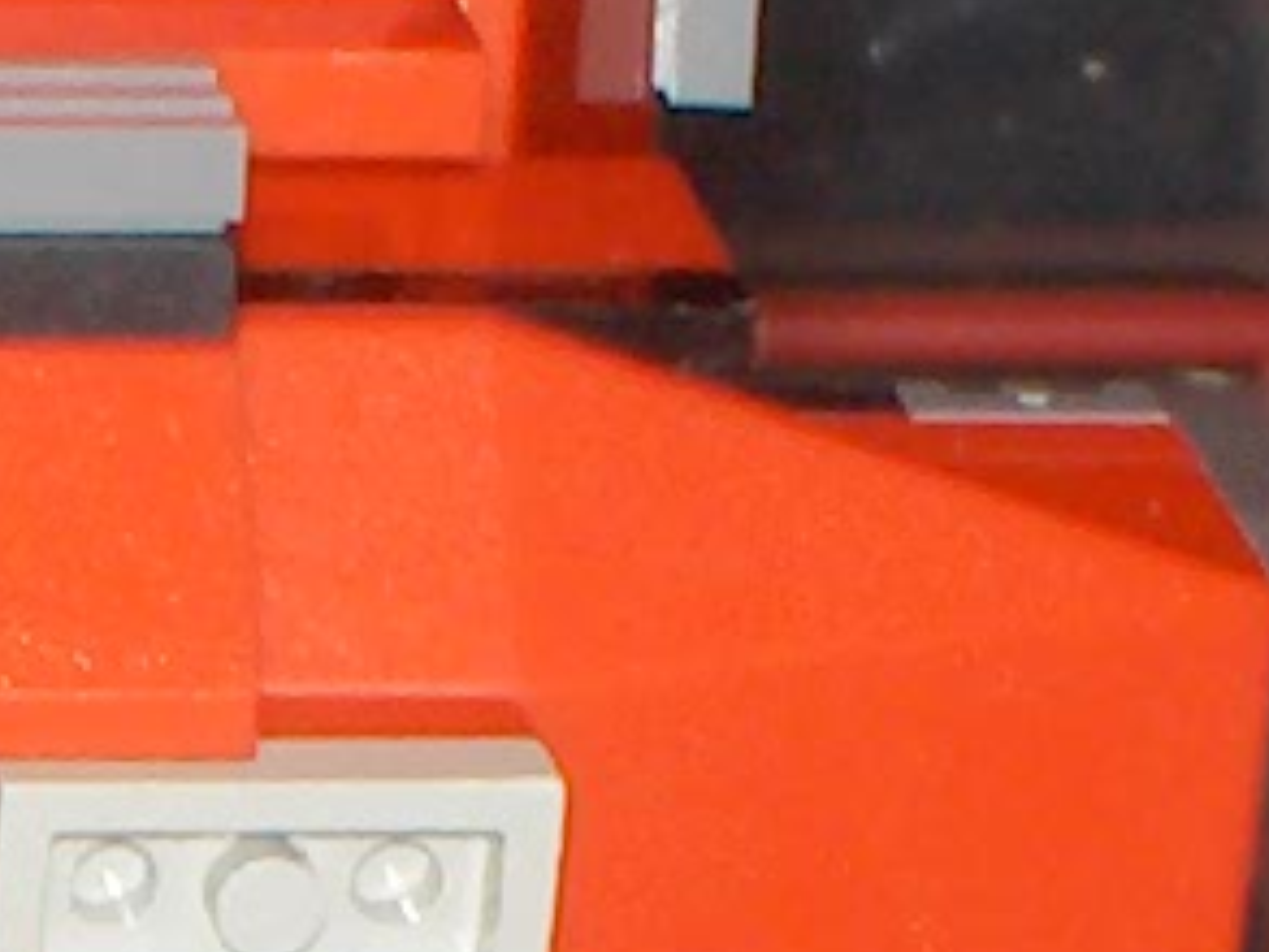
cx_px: -1542
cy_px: 1571
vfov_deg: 5.1
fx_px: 10672
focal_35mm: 291
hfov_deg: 6.5
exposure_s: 1/60
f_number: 6.5
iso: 100
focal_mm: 6.11
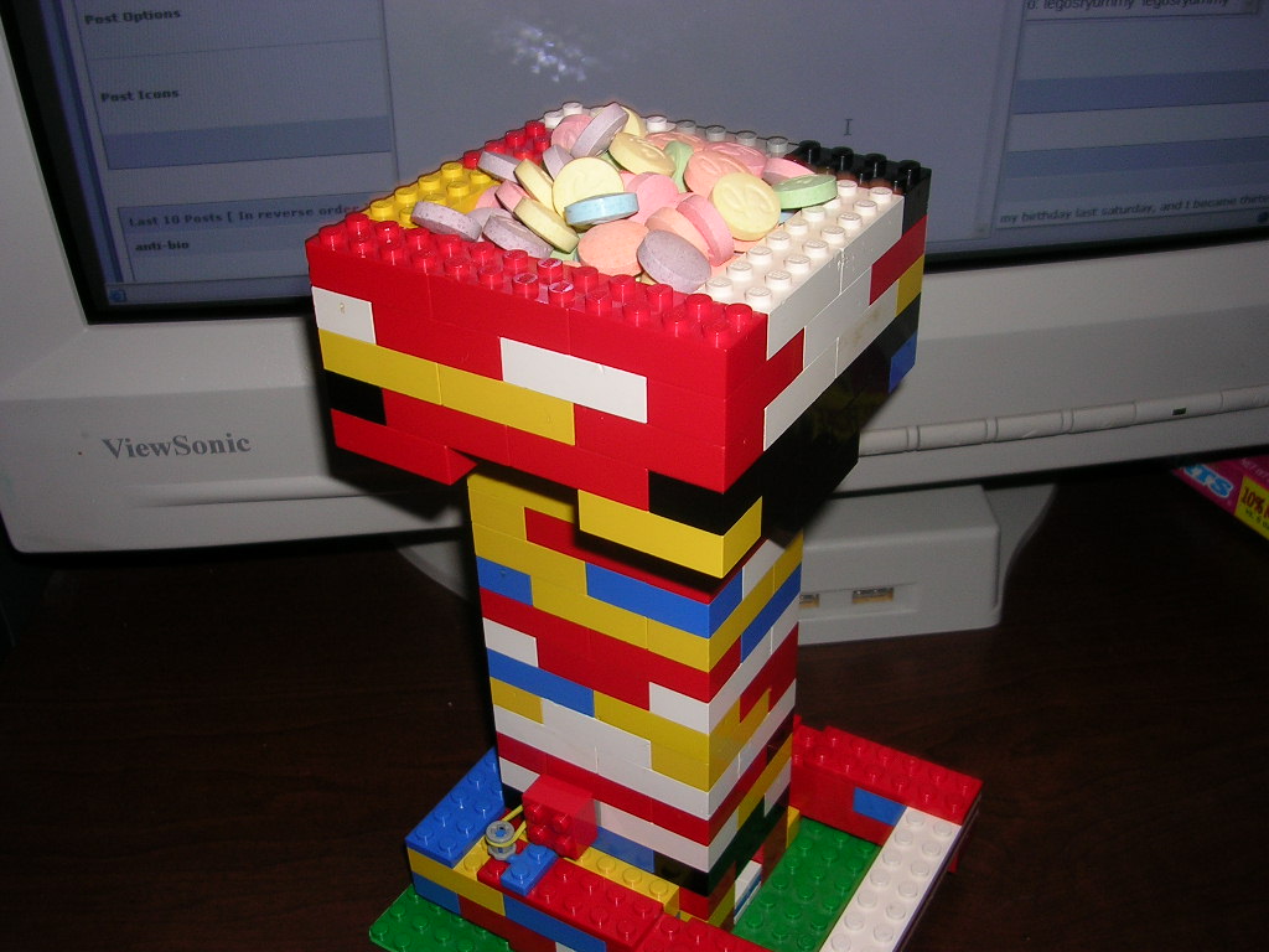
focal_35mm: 38
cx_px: 634
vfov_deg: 37.7
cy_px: 476
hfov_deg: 49.0
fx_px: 1393
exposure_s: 1/60.1
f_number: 2.8
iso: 50
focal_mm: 5.8
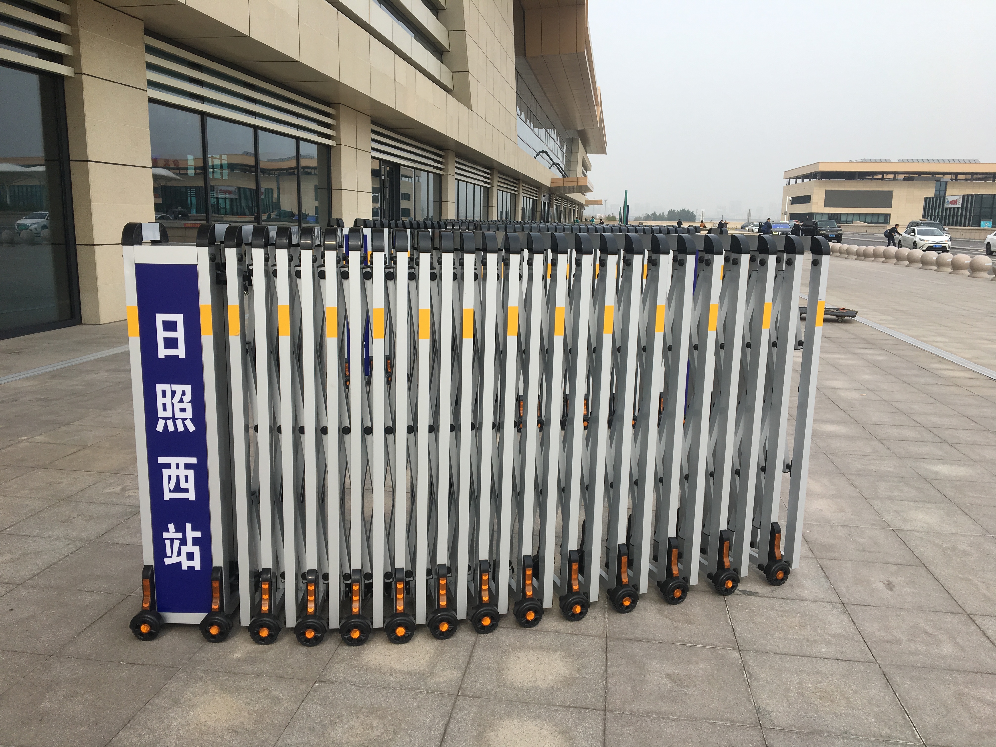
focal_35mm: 29
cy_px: 374
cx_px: 498
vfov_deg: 48.2
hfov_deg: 61.7
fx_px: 834
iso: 25
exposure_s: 1/1202
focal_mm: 4.15
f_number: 2.2
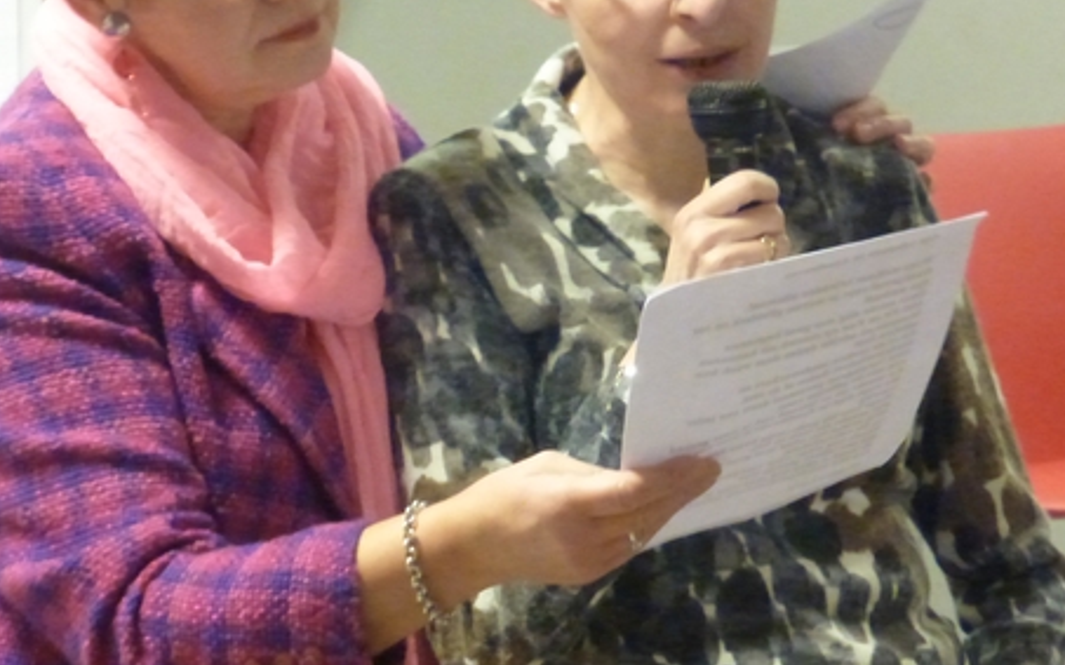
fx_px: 4847
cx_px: 456
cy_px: 164
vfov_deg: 7.8
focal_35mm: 167
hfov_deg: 12.5
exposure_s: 1/15
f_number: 5.3
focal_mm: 19.4
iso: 1600
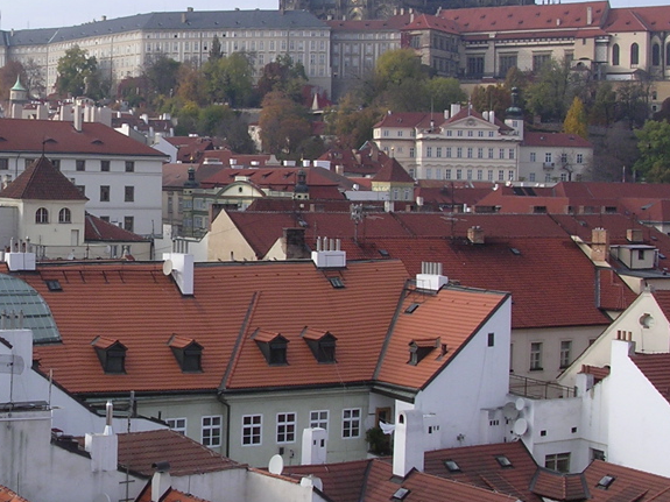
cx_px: 85
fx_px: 1413
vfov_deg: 20.2
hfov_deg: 25.9
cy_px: 227
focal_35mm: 73
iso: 100
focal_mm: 6.2
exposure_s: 1/168
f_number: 5.8
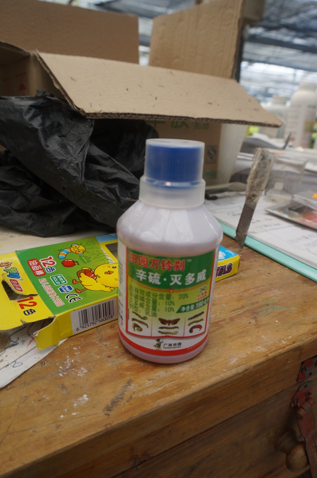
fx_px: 318
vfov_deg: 73.8
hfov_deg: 53.0
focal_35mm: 24
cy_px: 239
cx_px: 158
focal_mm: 16
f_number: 5.6
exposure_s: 1/80
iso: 200
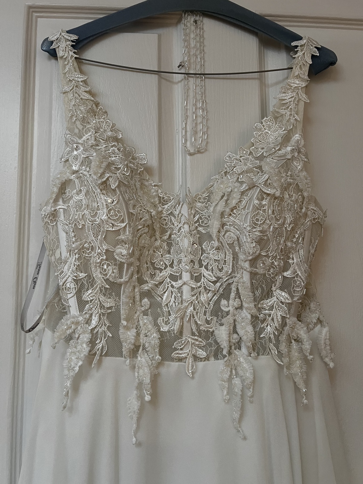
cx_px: 182
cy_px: 242
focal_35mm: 26
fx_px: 364
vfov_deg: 67.3
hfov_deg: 53.1
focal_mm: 5.7
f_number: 1.5
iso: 200
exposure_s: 1/50
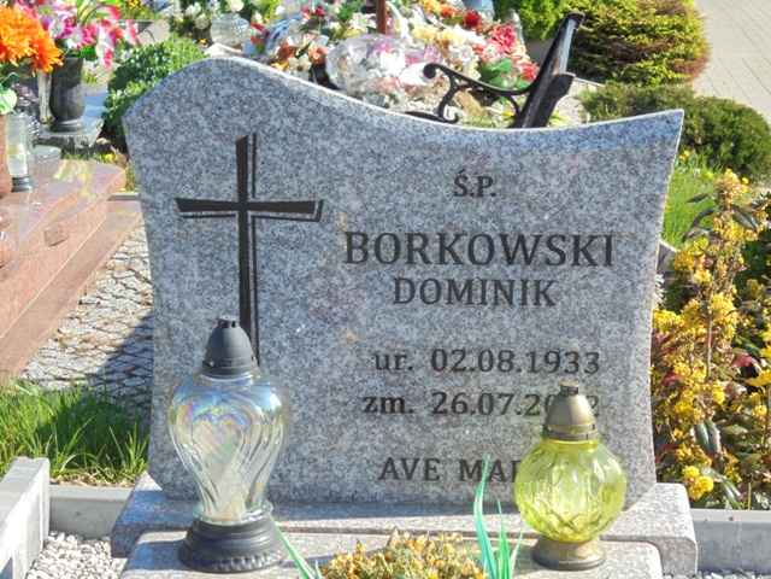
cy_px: 290
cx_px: 386
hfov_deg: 20.9
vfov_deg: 15.7
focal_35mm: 94
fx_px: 2094
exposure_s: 1/250
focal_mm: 16.9
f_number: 4.7
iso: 100
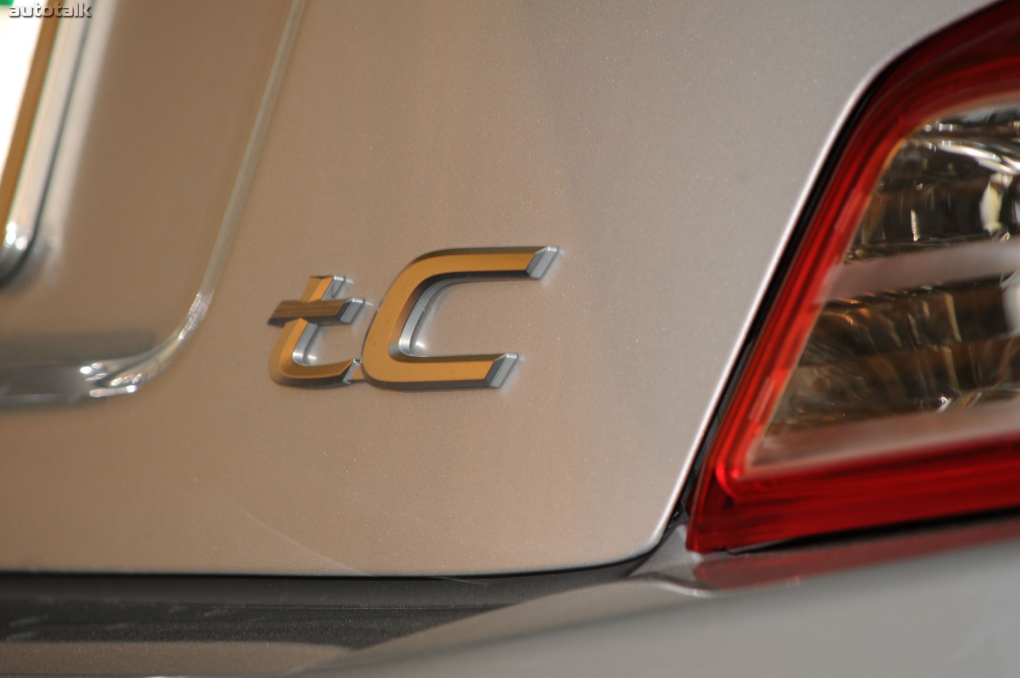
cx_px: 510
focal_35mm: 300
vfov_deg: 4.6
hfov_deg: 6.9
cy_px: 339
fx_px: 8490
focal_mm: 200
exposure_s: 1/60
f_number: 8
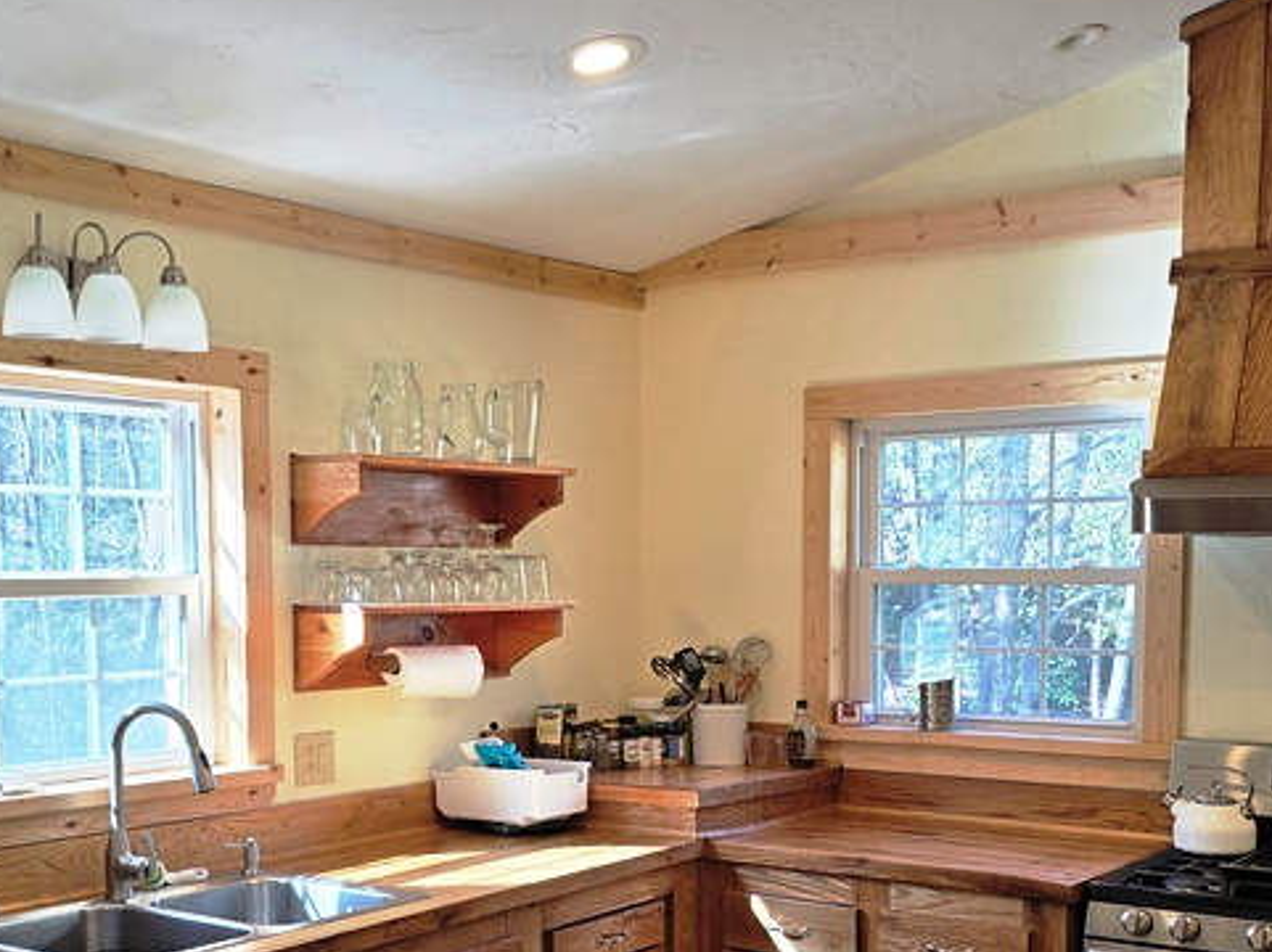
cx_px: 616
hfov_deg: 38.9
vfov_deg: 29.2
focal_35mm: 49
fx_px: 1799
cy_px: 701
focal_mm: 6.3
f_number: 1.7
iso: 50
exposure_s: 1/120
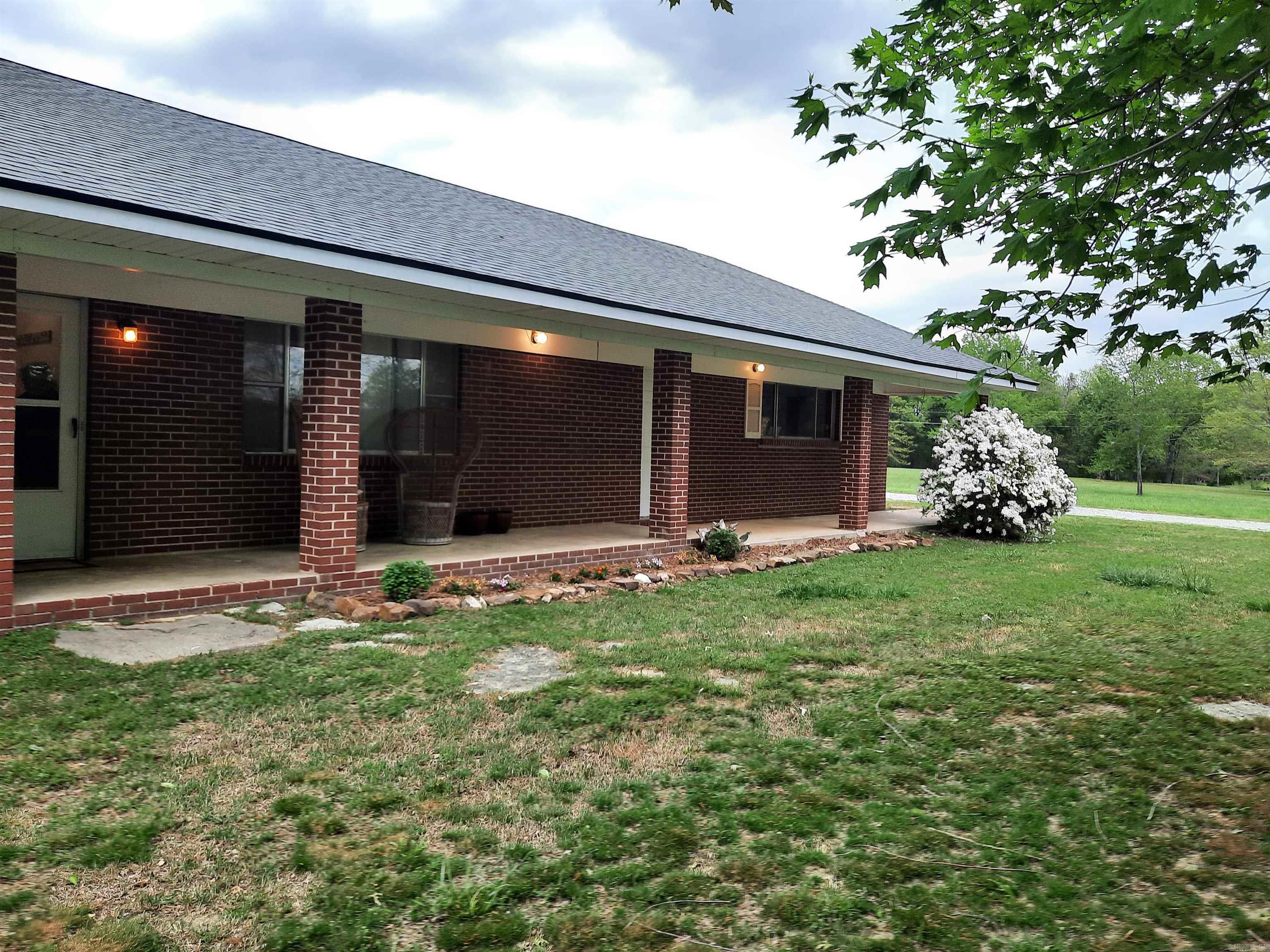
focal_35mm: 25
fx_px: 917
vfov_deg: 54.9
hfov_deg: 69.4
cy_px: 476
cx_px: 635
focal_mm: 4.6
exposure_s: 1/120
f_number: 2
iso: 40
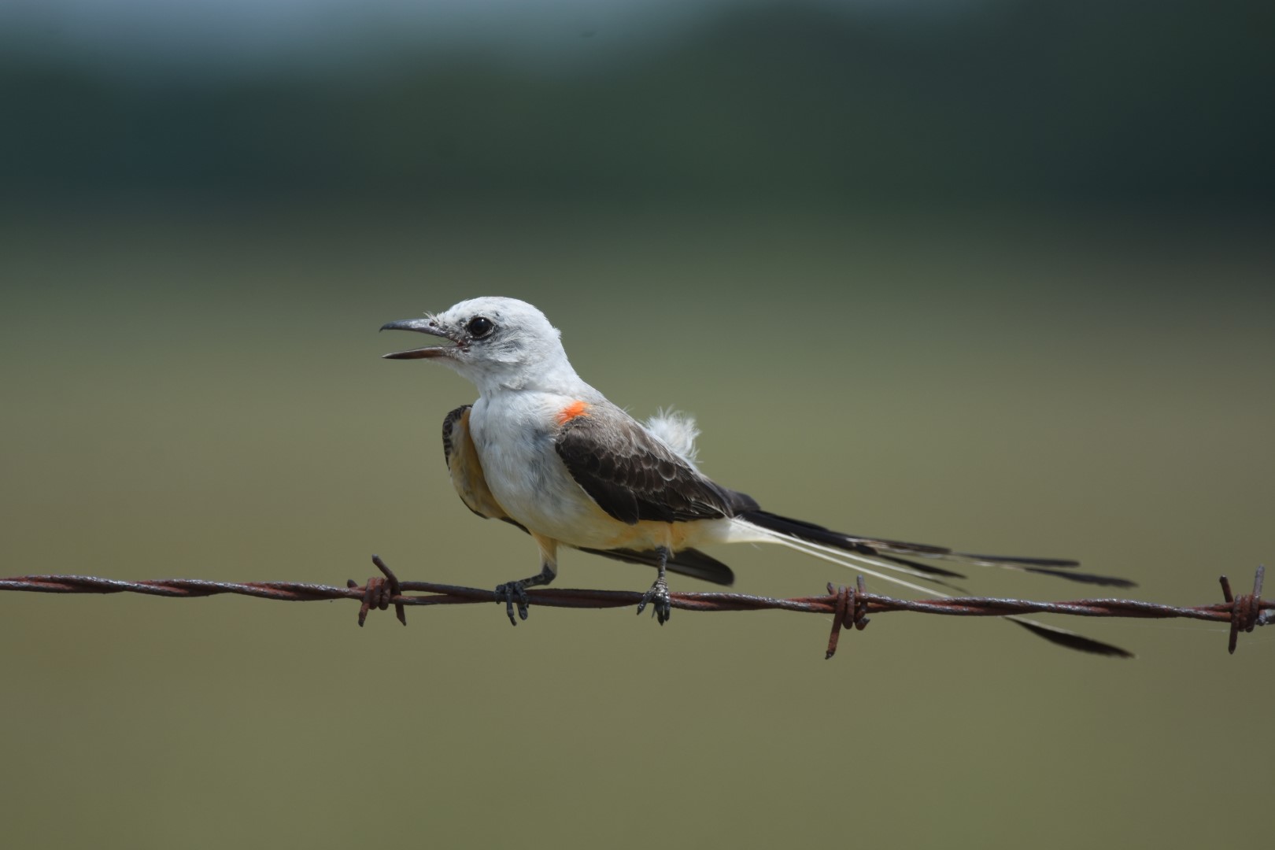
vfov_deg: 2.2
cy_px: 425
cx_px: 638
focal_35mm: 630
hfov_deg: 3.3
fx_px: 22311
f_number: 5.6
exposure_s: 1/1250
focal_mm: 420
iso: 200
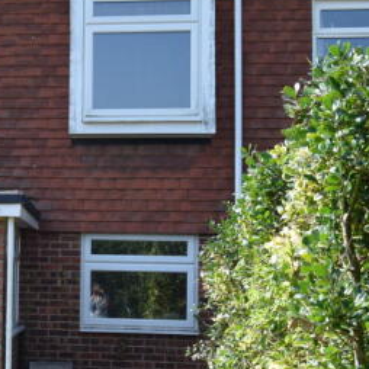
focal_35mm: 79
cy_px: 226
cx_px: -54
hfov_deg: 20.7
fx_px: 953
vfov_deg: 21.9
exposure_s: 1/250
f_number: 8
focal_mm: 24
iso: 280
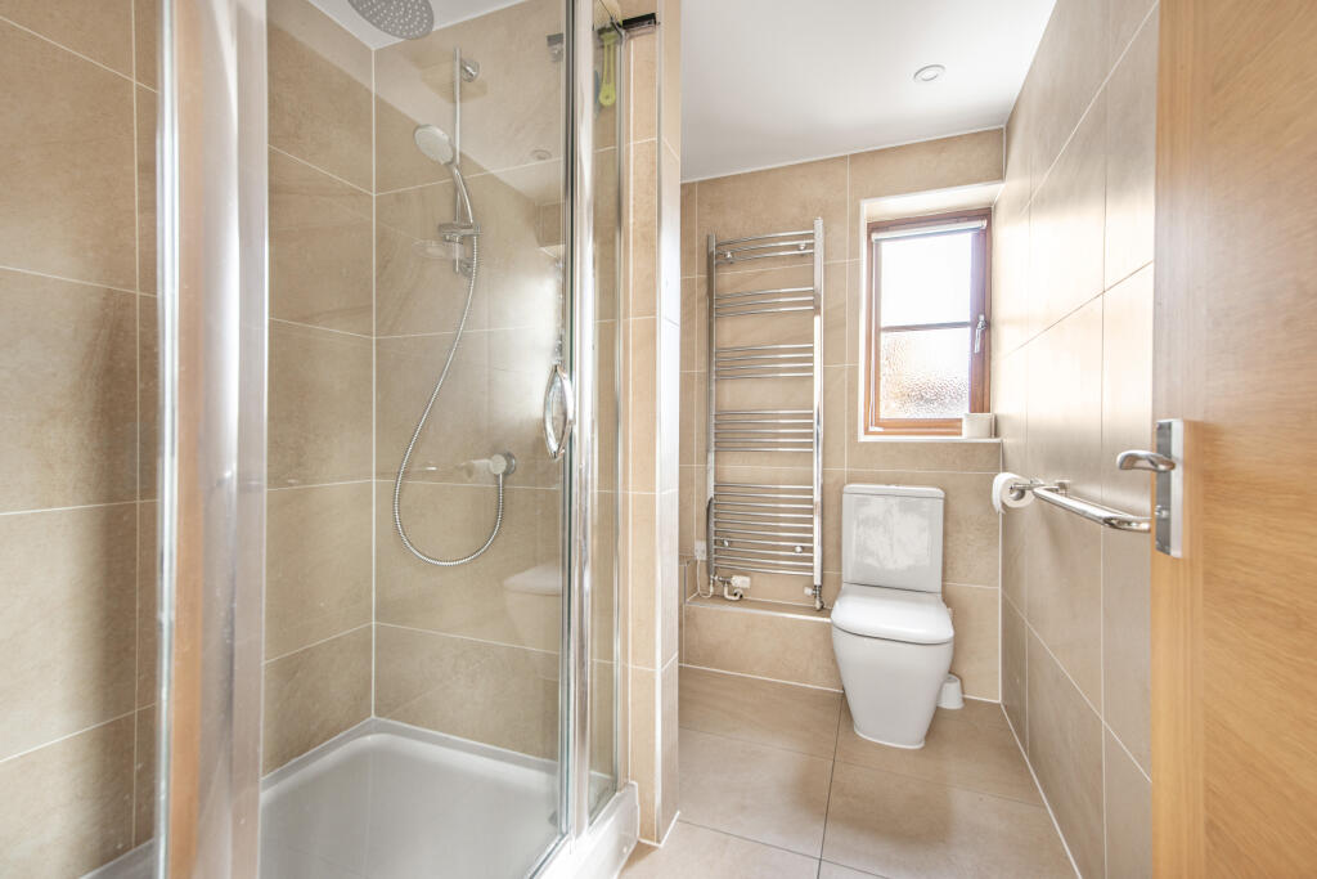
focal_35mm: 16
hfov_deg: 96.7
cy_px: 440
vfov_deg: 73.8
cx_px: 658
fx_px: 585
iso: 125
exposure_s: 1/8
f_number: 8
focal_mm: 16
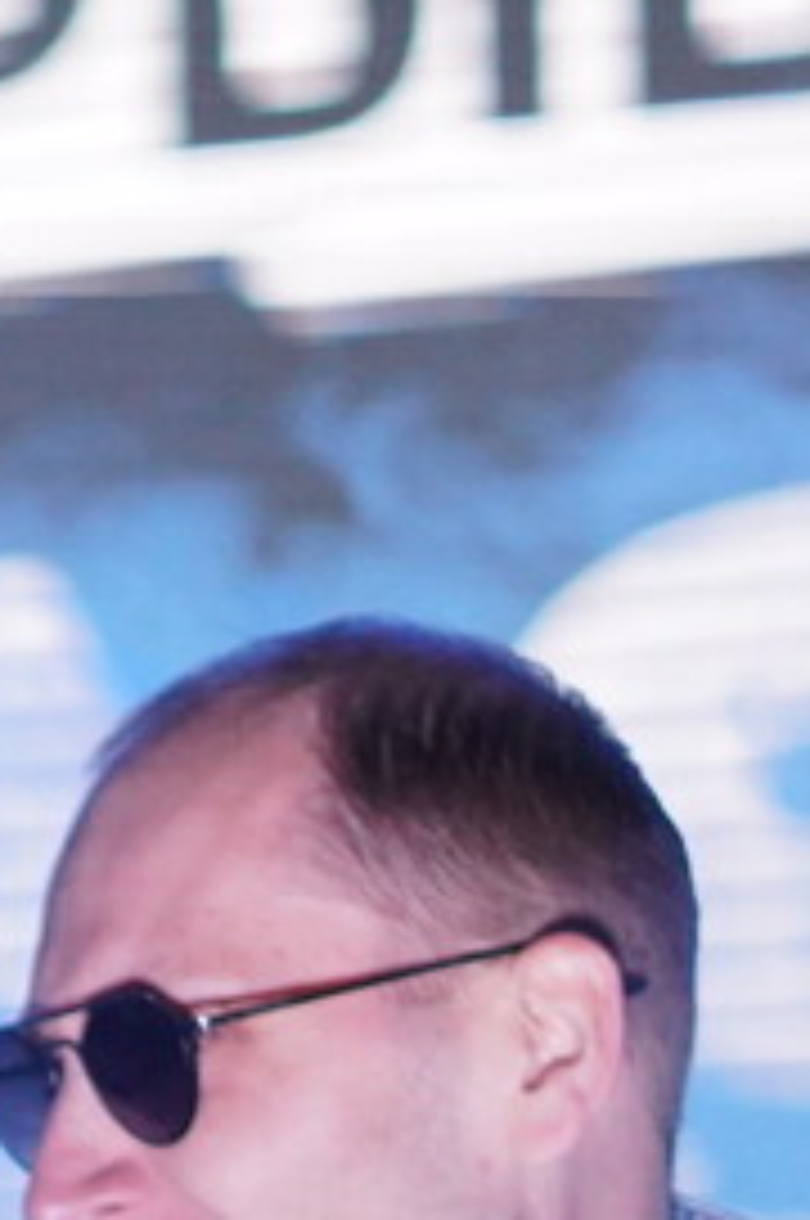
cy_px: 2555
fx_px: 20402
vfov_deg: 3.4
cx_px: -2444
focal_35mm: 603
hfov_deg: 2.2
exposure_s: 1/2500
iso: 2000
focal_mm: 85
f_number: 1.8
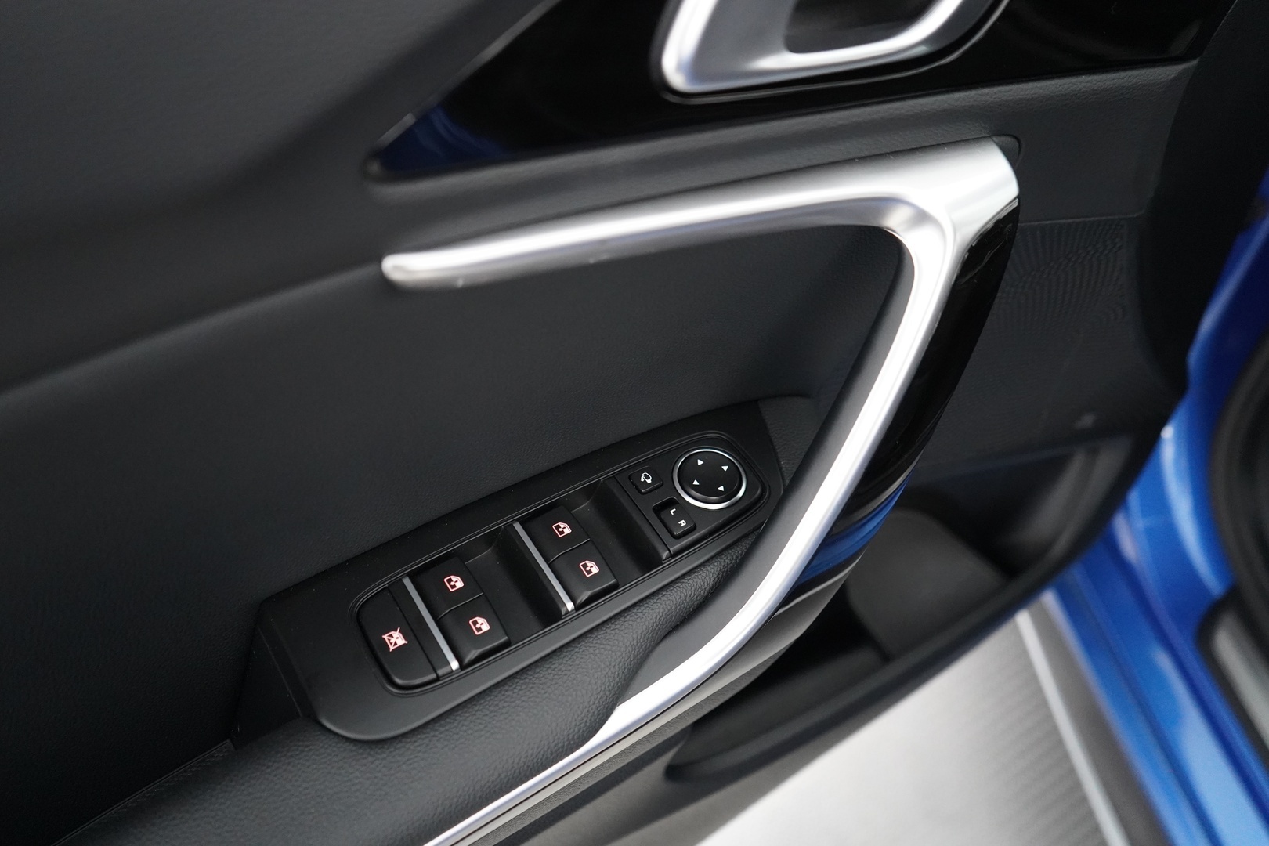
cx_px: 634
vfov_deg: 46.4
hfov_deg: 65.5
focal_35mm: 28
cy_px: 423
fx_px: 987
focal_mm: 28
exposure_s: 1/50
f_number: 3.5
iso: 8000
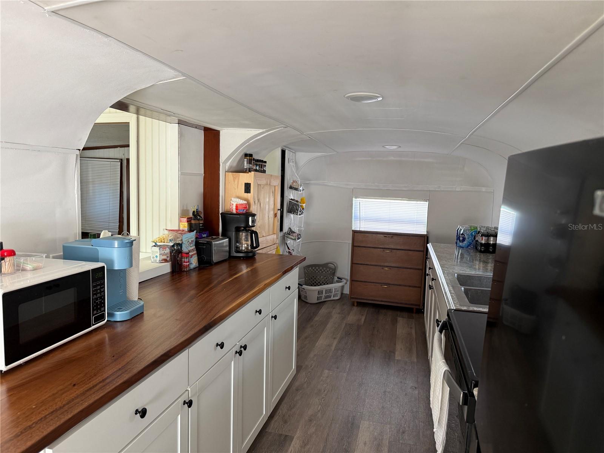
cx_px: 302
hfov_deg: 71.6
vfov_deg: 56.8
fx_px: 419
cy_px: 226
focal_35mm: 24
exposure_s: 1/120
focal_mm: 6.76
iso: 200
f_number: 1.78
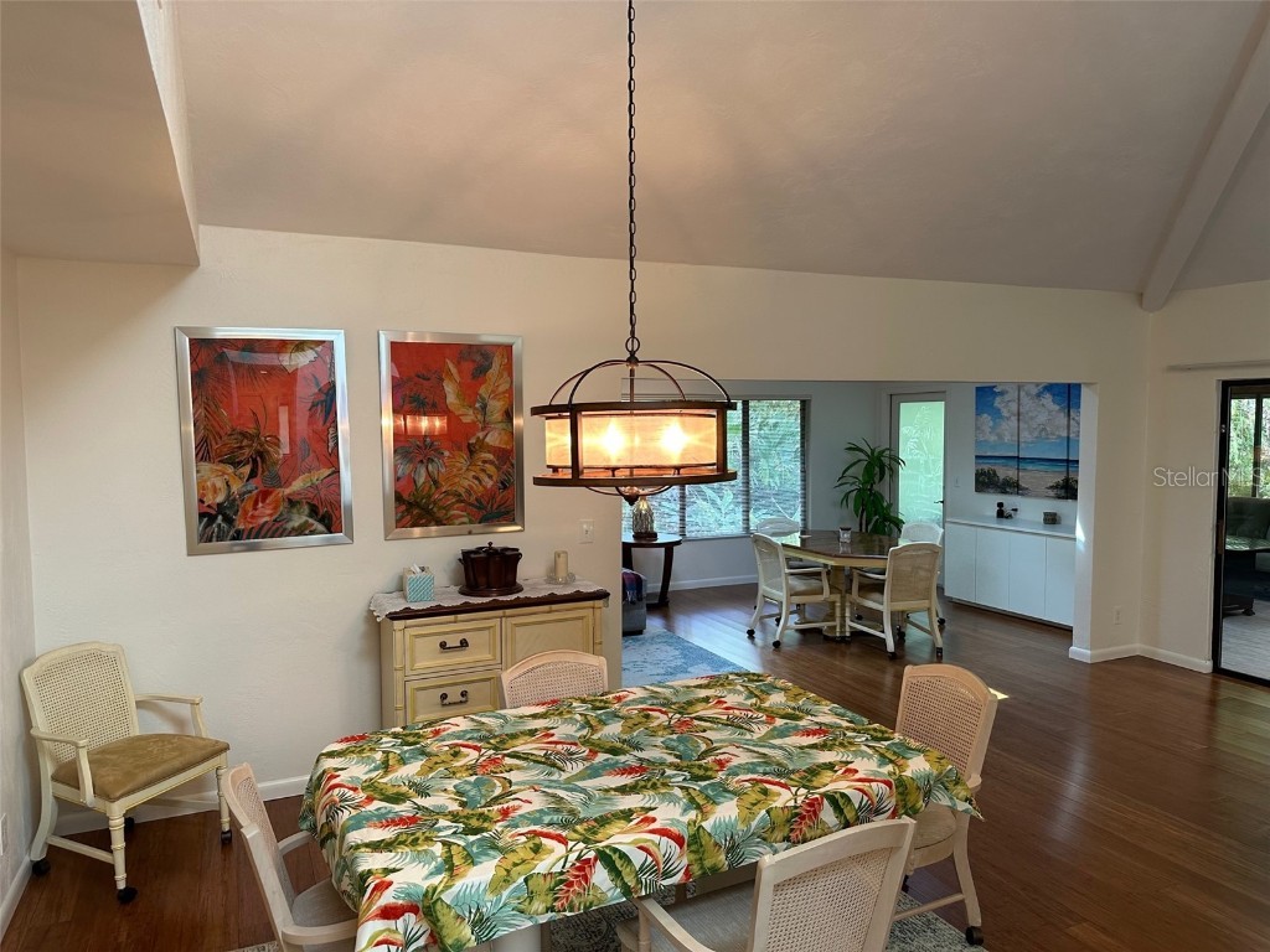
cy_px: 476
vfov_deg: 56.8
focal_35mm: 24
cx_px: 635
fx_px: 881
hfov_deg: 71.6
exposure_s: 1/60
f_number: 1.78
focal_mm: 6.86
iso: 125
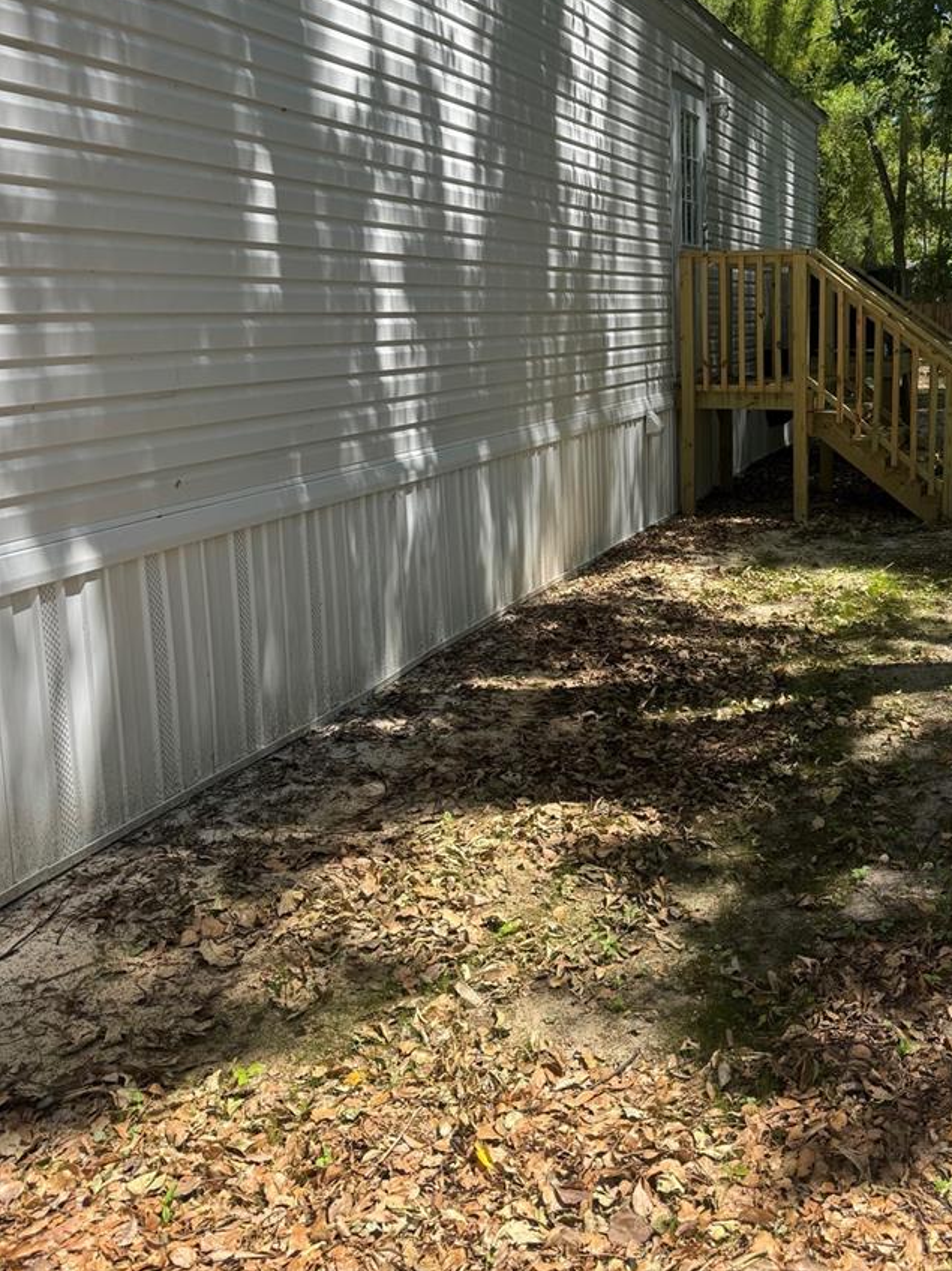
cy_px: 521
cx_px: 649
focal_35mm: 34
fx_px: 1247
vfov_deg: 53.7
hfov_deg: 41.1
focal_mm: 6.76
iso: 80
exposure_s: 1/1678
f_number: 1.78
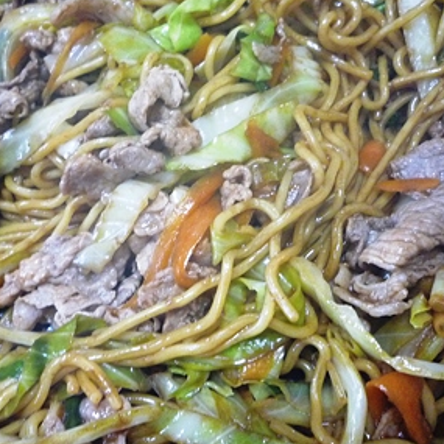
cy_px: 234
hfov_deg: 46.9
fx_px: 508
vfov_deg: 47.2
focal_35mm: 35
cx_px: 174
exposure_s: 1/15
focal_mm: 4.4
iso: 400
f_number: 2.8
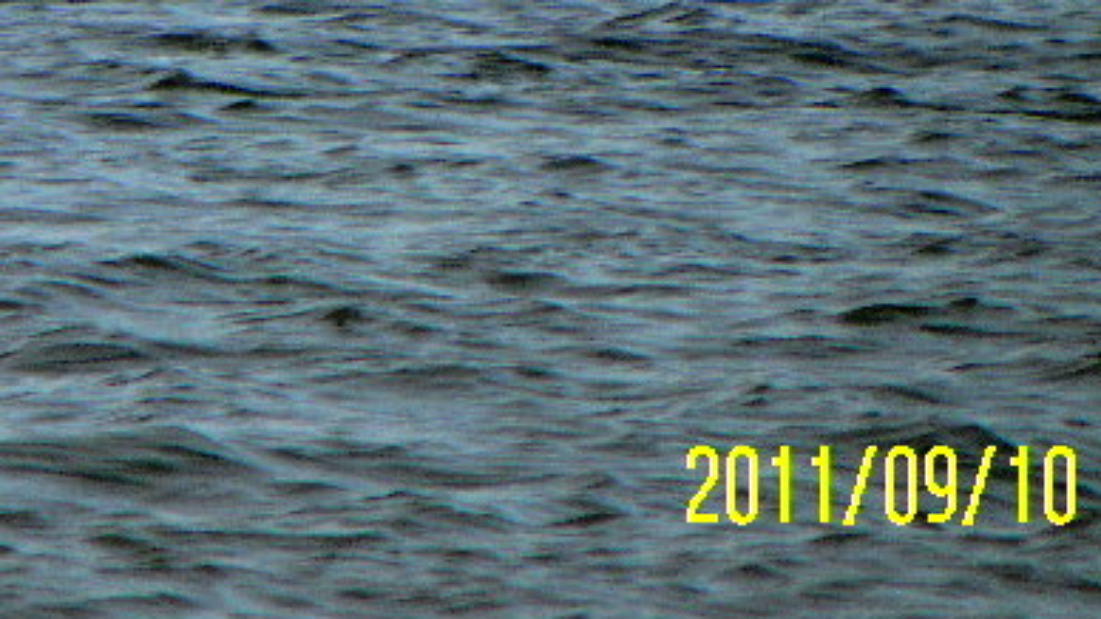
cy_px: -363
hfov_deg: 1.1
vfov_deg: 0.6
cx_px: 133
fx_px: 56679
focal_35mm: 1942
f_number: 5
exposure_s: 1/400
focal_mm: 119.6
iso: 80
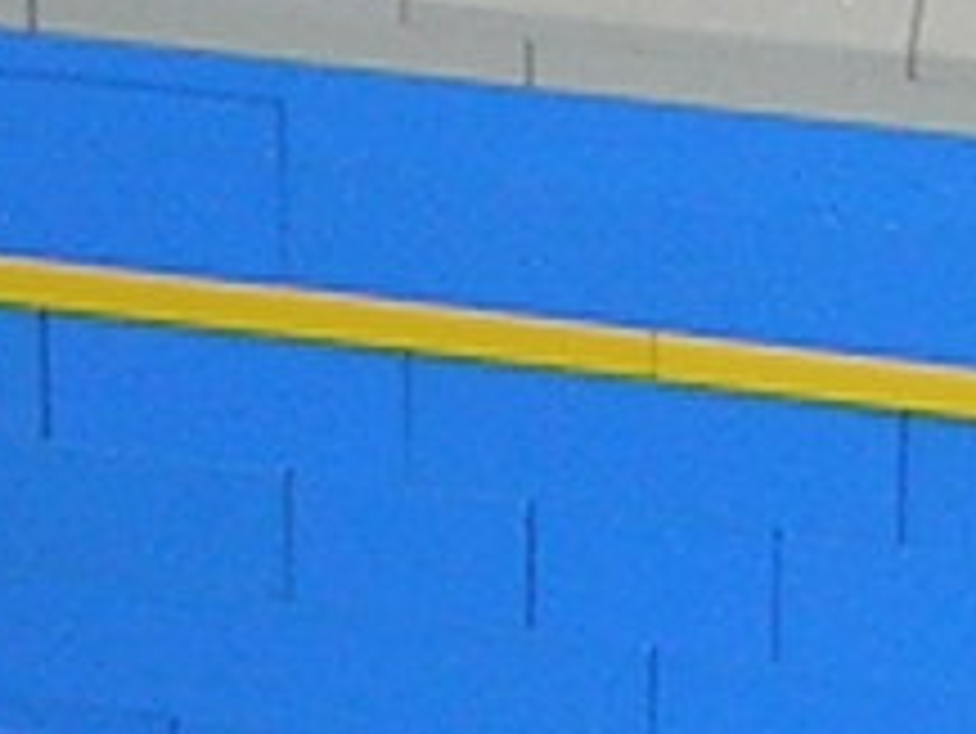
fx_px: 7476
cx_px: 1088
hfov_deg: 7.4
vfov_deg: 5.6
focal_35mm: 265
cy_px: -95
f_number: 2.6
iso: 50
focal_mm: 4.7
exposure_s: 1/60.1
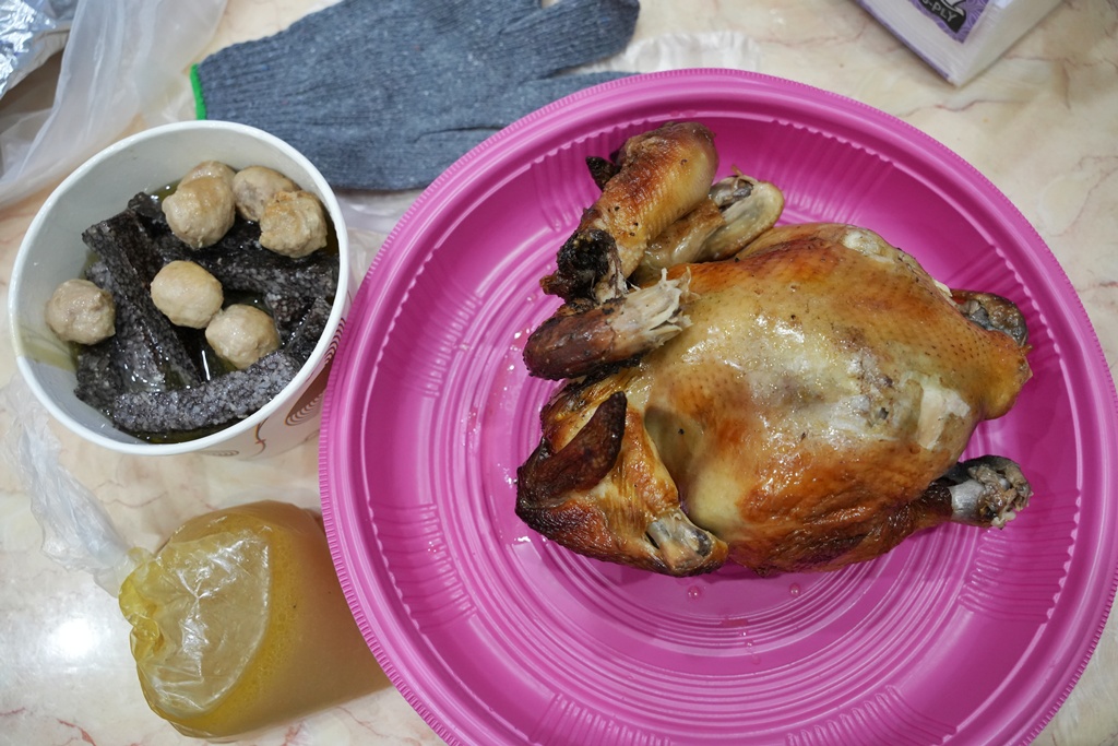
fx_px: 944
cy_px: 373
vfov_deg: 43.1
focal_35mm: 30
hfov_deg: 61.3
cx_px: 559
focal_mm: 30.4
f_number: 5
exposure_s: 1/100
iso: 4000
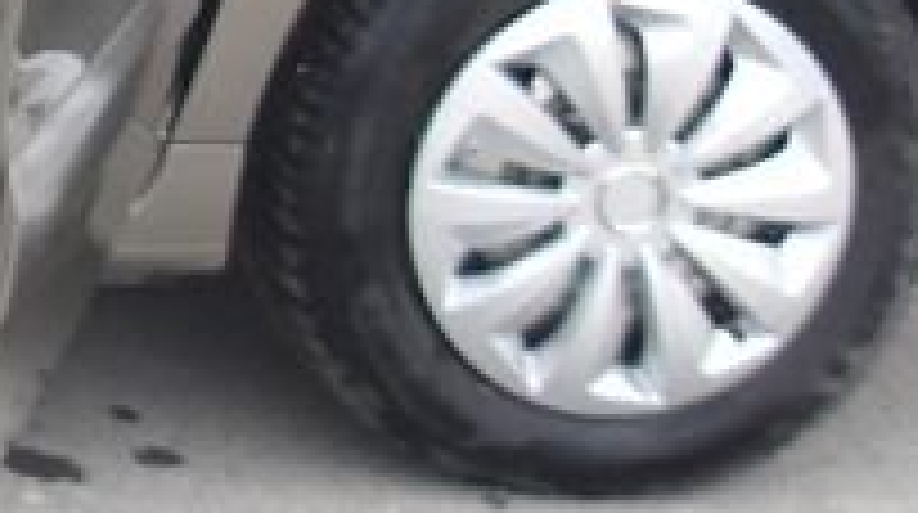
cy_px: -675
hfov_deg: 12.4
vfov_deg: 7.6
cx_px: -1035
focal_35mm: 148
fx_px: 3597
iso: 100
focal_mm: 4.9
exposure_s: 1/114
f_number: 3
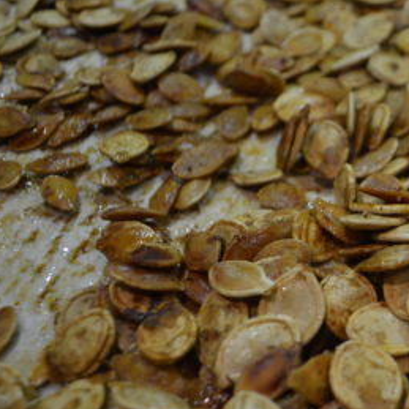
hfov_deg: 29.3
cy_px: 274
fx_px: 708
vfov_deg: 31.9
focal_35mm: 53
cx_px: 441
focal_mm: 18
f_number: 3.5
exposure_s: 1/30
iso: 800
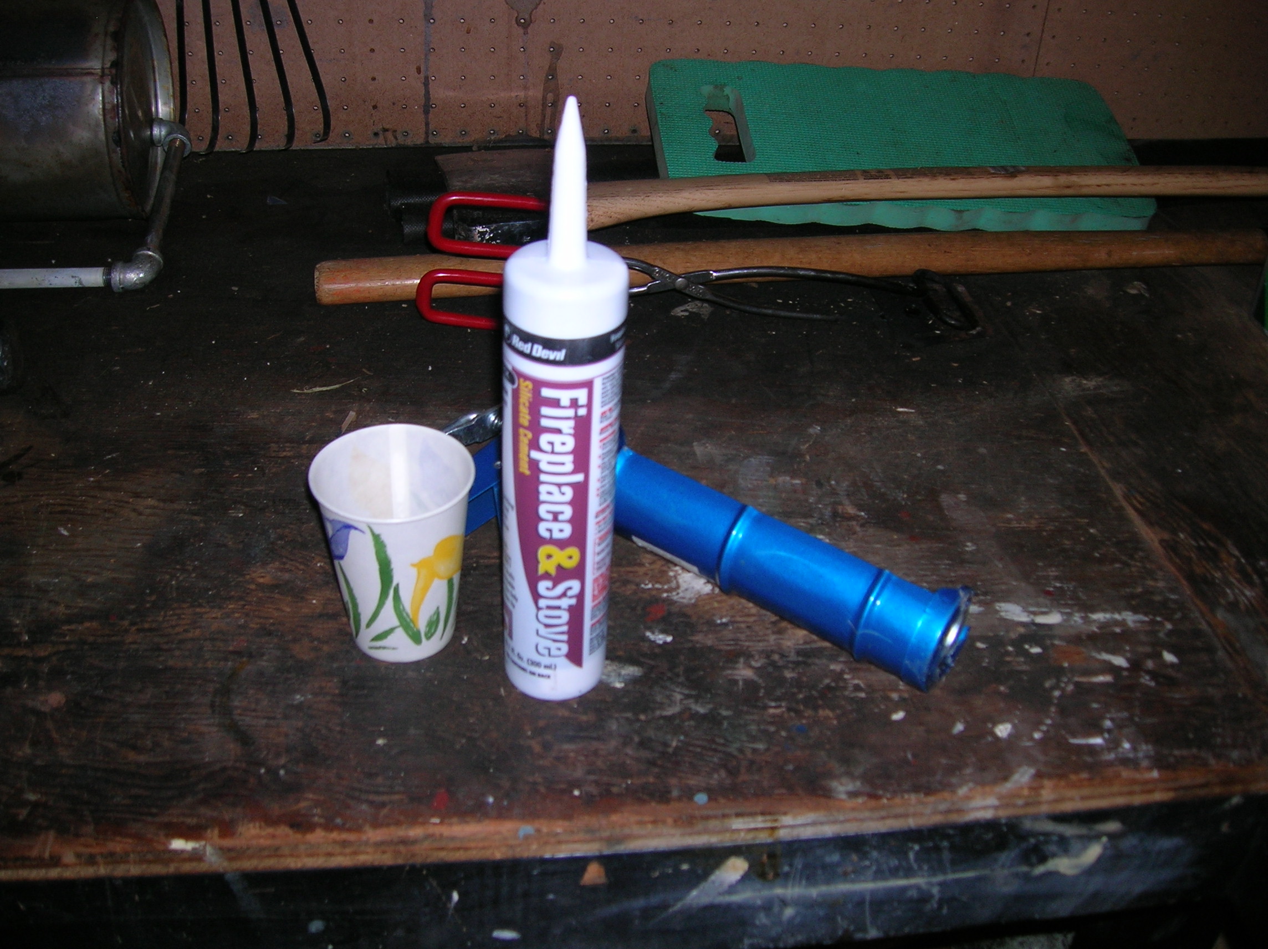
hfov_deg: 54.0
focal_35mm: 34
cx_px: 634
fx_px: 1244
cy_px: 474
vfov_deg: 41.7
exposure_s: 1/60.1
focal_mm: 5.7
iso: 50
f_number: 2.9
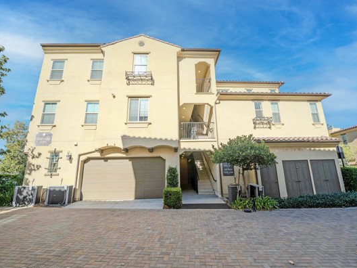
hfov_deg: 102.0
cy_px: 139
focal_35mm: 14
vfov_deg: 85.6
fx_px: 144
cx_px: 183
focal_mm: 12
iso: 100
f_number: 8
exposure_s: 1/320
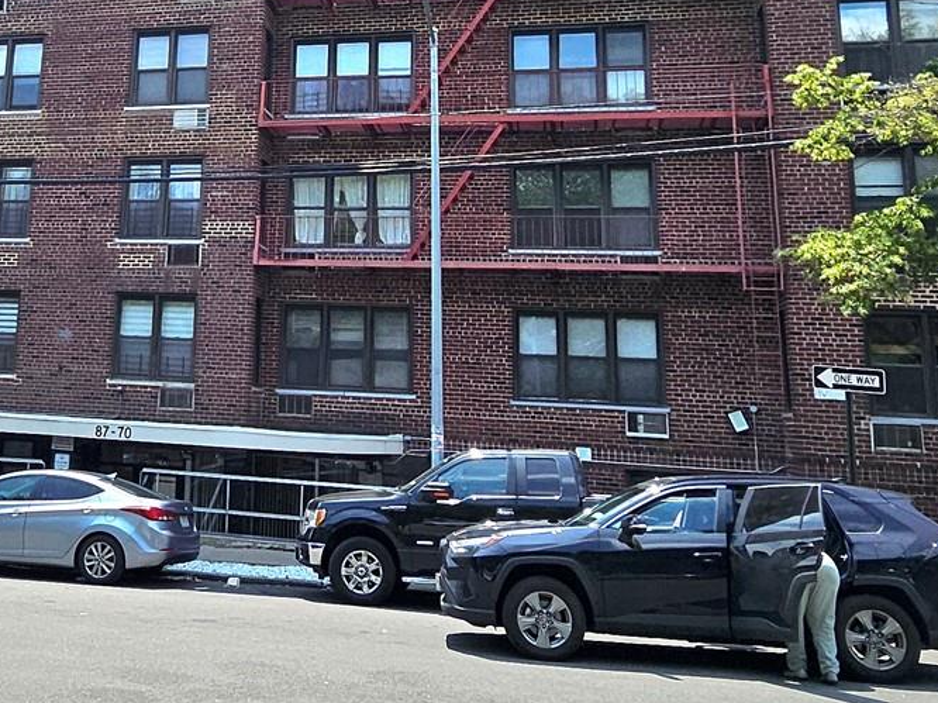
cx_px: 193
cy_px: 120
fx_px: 1084
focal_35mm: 40
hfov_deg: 44.6
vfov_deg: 34.6
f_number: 2.2
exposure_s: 1/1429
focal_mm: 1.7
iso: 32
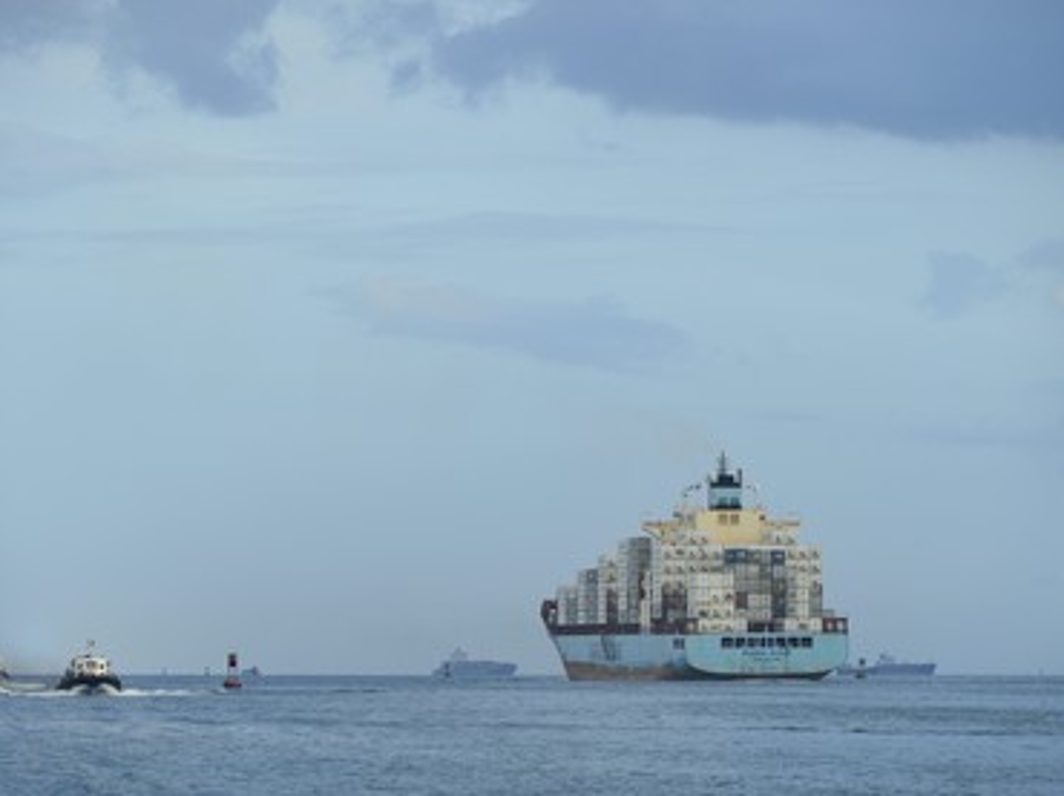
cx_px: 505
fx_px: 6696
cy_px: 399
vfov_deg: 6.8
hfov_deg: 9.1
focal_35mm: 218
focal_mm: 200
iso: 200
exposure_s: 1/400
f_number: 7.1
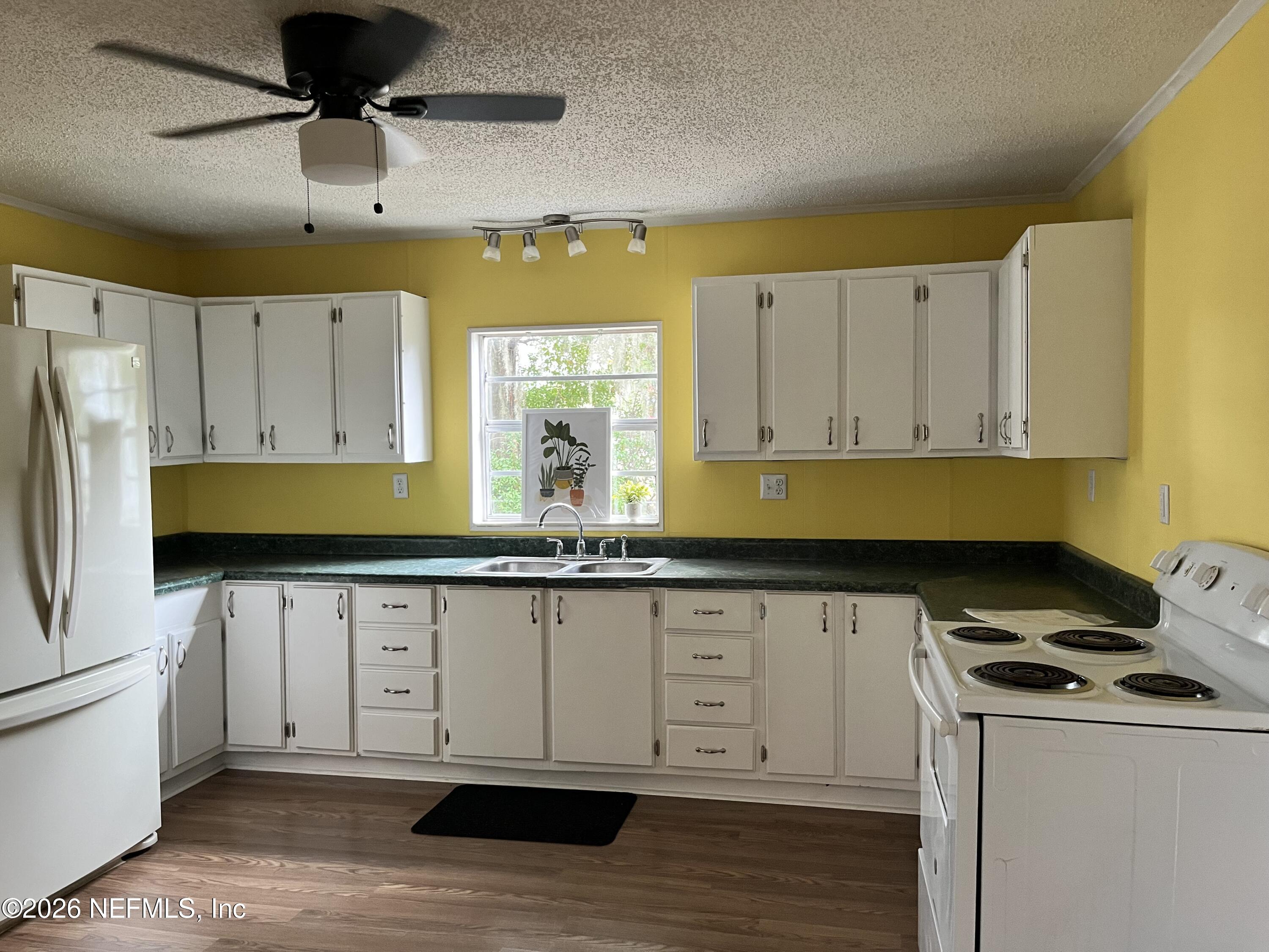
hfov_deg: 67.3
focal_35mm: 26
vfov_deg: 53.1
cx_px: 634
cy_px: 476
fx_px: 953
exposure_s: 1/60
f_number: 1.6
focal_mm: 5.1
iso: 160
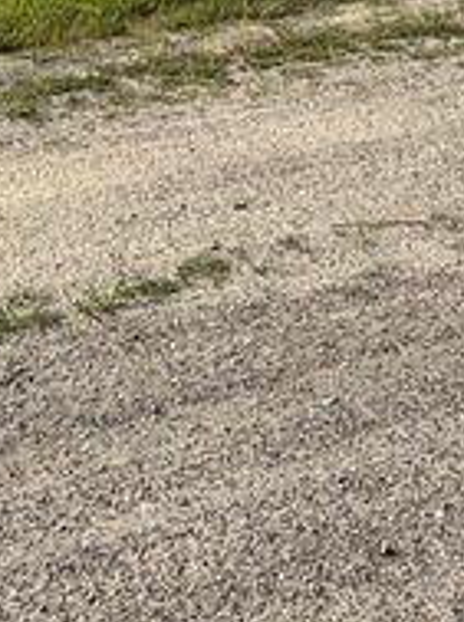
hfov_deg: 16.0
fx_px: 1650
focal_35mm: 92
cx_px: 296
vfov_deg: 17.9
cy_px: -436
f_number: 1.5
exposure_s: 1/8696
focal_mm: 5.7
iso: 50
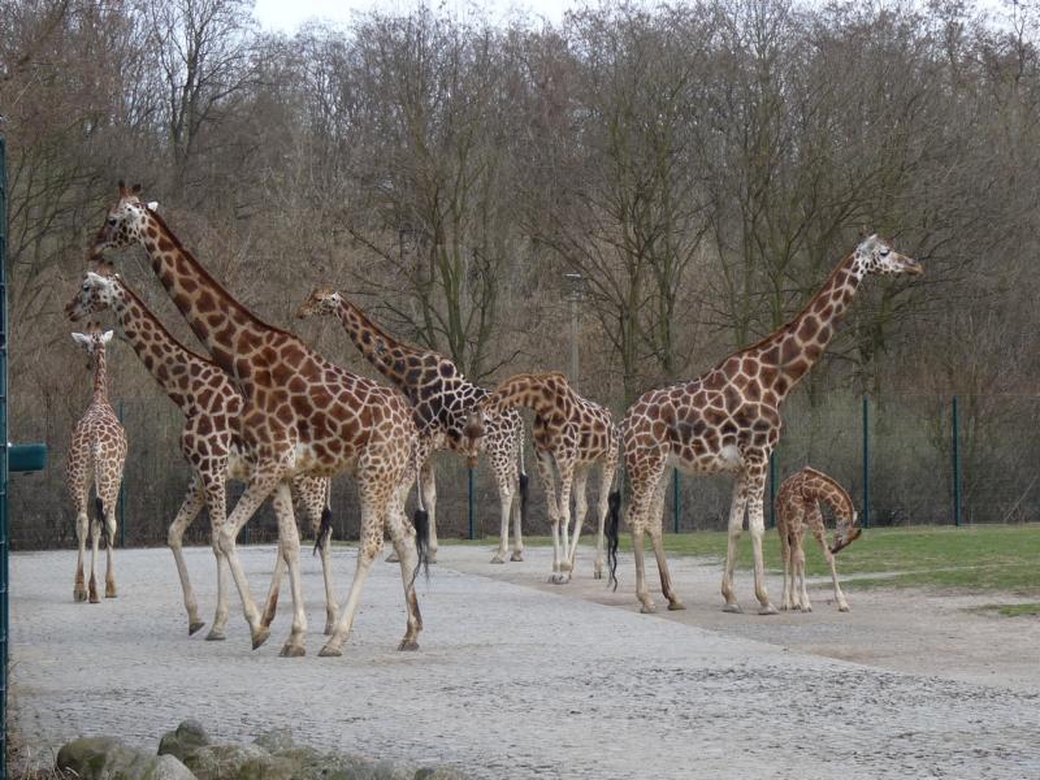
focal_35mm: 92
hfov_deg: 21.3
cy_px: 390
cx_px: 520
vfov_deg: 16.1
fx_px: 2764
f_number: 4
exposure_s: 1/250
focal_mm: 11.5
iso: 100
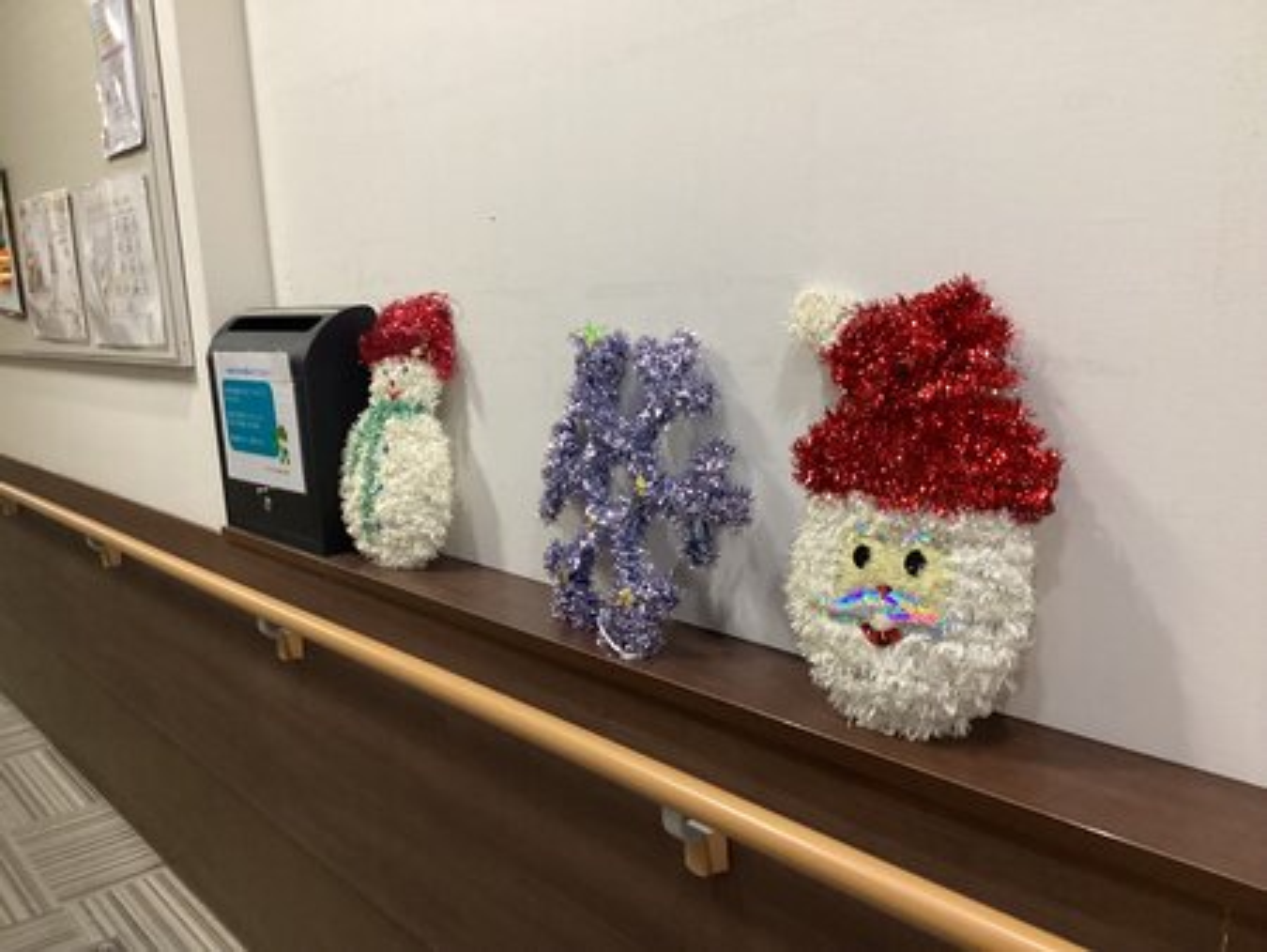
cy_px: 476
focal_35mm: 31
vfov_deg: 45.5
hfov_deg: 58.3
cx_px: 634
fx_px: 1135
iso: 320
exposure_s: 1/60
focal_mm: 3.3
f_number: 2.4
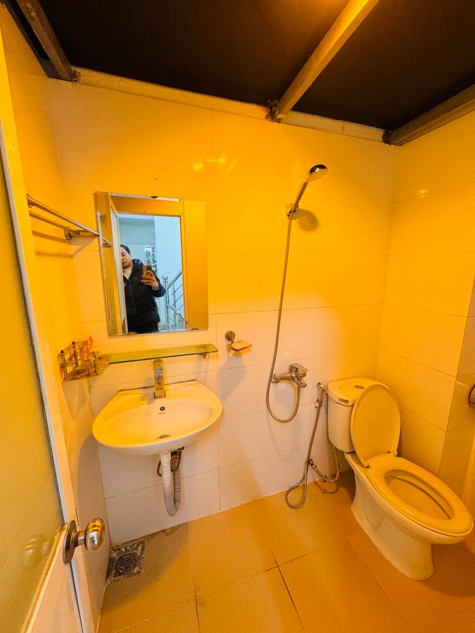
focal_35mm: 14
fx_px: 256
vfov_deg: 102.1
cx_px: 238
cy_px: 316
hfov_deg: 85.7
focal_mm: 2.22
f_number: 2.2
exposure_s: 1/100
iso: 200
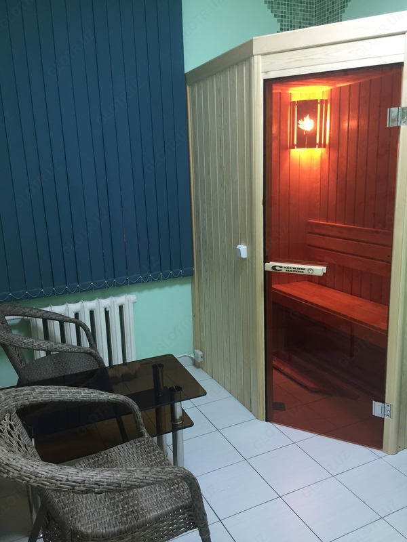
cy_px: 271
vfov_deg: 61.7
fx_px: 455
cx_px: 204
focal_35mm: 29
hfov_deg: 48.2
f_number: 2.2
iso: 125
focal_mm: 4.15
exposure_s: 1/33
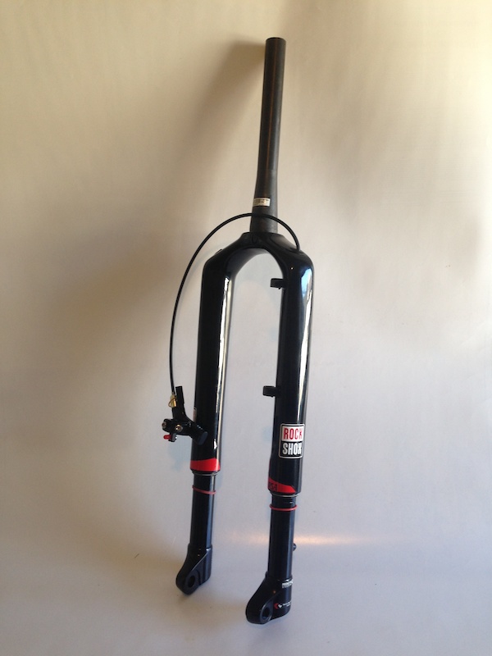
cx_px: 246
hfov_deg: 42.9
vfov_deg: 55.4
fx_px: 625
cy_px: 328
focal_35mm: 33
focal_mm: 4.12
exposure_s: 1/20
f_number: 2.4
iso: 50
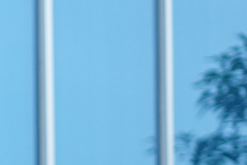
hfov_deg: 6.3
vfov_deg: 4.5
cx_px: -430
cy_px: 259
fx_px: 2100
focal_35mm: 306
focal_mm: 50
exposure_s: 1/1600
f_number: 2.2
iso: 400
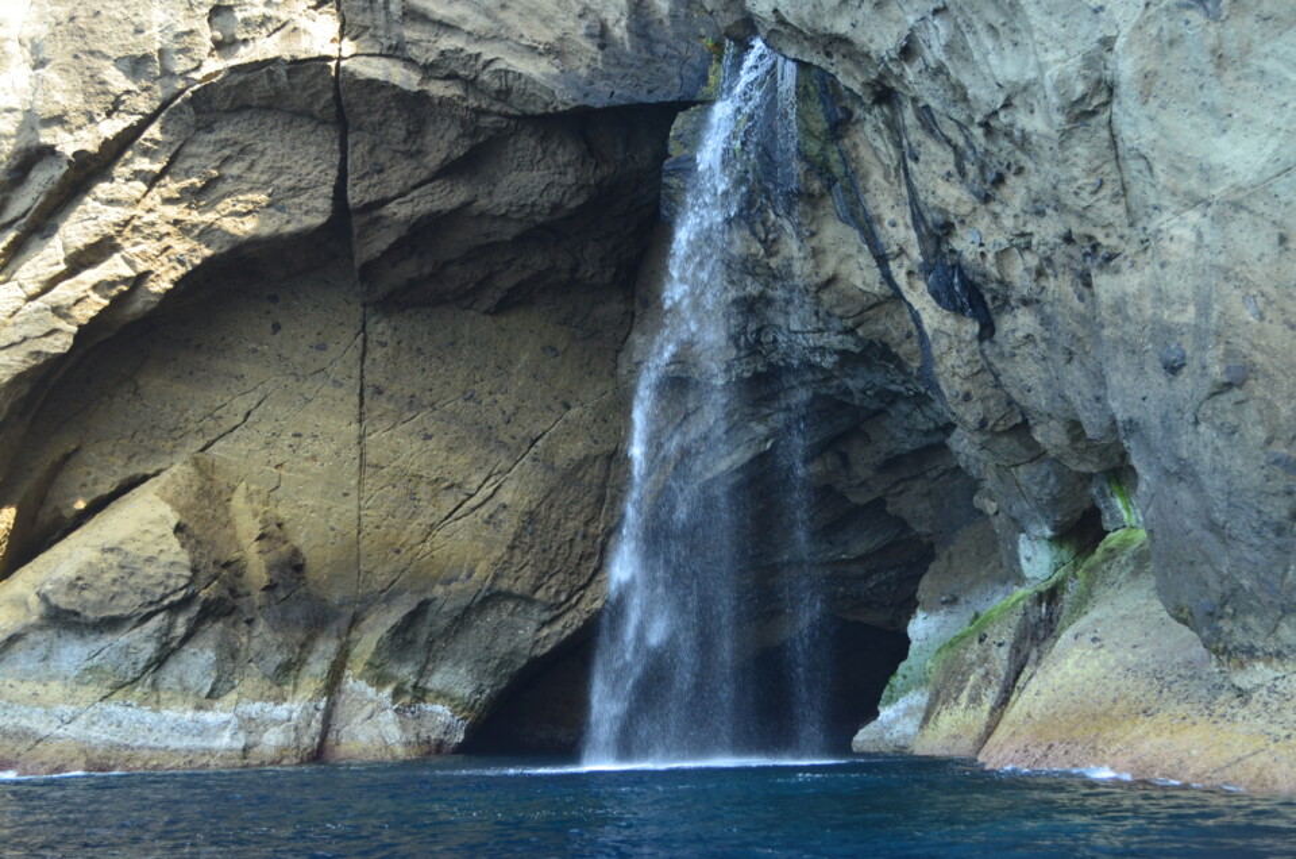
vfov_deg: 28.0
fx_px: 1725
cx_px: 648
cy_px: 430
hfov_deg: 41.2
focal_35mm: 48
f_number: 5.6
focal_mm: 32
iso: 400
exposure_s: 1/125
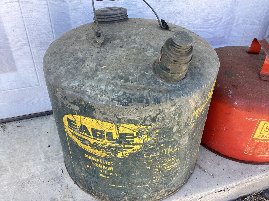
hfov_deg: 58.3
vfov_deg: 45.4
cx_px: 134
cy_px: 100
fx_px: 241
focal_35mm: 31
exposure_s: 1/120
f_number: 2.4
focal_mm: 3.3
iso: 32
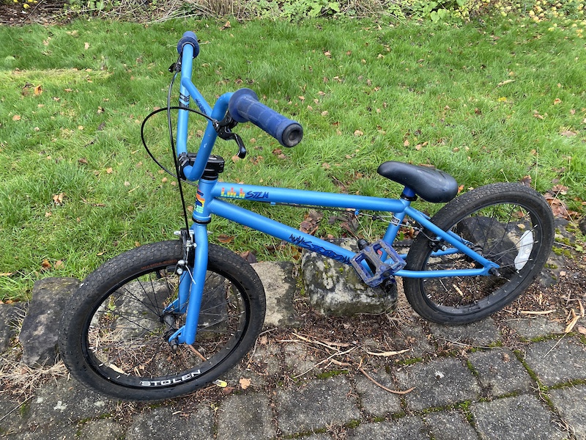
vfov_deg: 53.1
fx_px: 440
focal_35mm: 26
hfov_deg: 67.3
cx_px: 293
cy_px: 220
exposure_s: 1/116
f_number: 1.8
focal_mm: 4.25
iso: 125
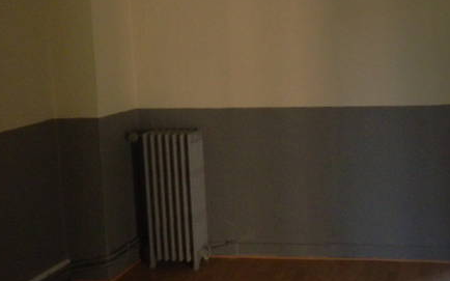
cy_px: 110
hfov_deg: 36.4
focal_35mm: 54
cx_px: 351
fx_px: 662
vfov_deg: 23.9
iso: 400
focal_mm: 5
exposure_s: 1/59.1
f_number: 3.9
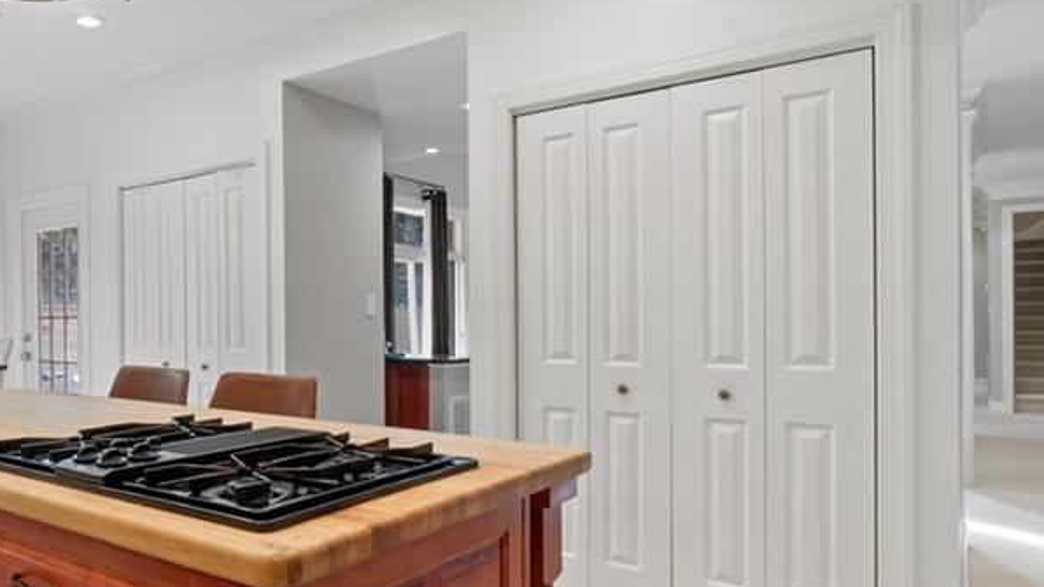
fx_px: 747
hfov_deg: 66.8
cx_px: 301
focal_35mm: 27
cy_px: 321
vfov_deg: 42.8
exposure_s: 1/2
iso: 250
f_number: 8
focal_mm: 10
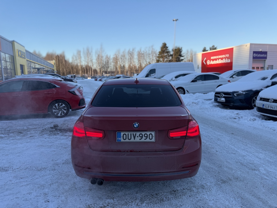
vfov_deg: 56.8
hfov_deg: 71.6
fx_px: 192
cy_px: 104
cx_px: 138
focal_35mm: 24
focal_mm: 6.76
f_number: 1.78
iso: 80
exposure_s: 1/1046
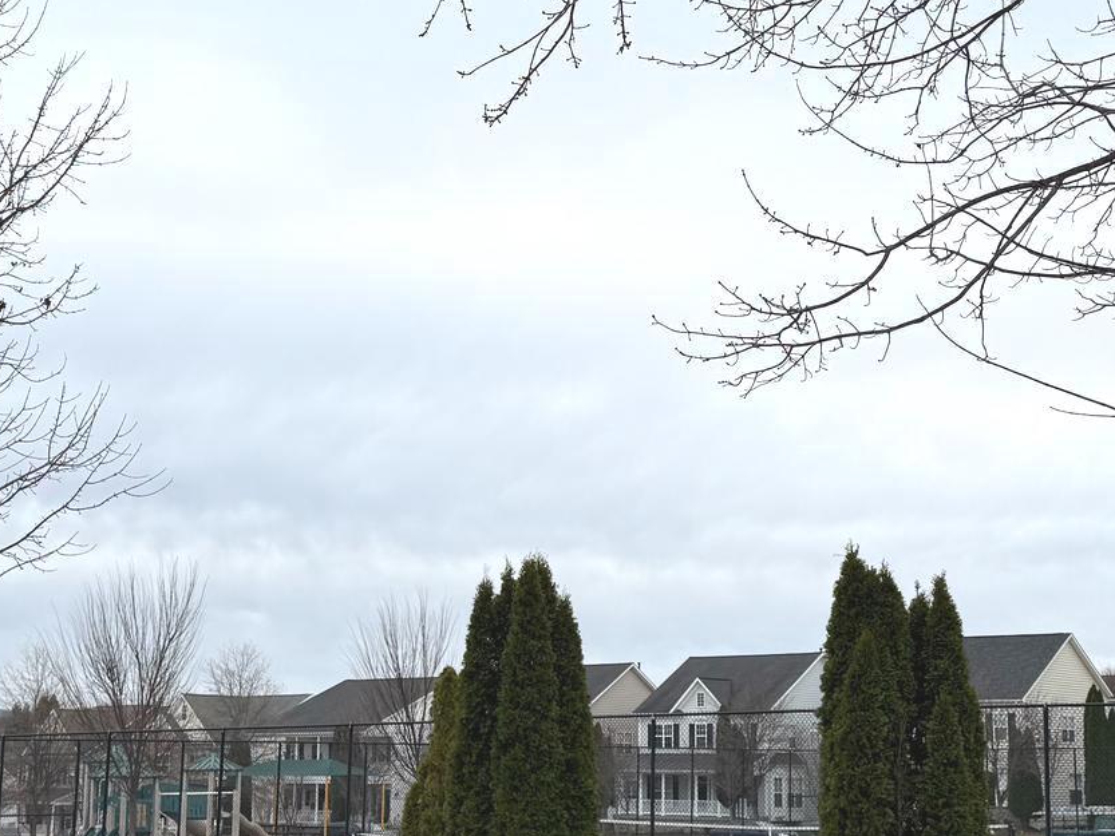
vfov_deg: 24.8
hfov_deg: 32.7
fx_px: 1901
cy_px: 510
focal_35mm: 59
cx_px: 604
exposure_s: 1/1292
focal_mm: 6.76
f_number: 1.78
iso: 80
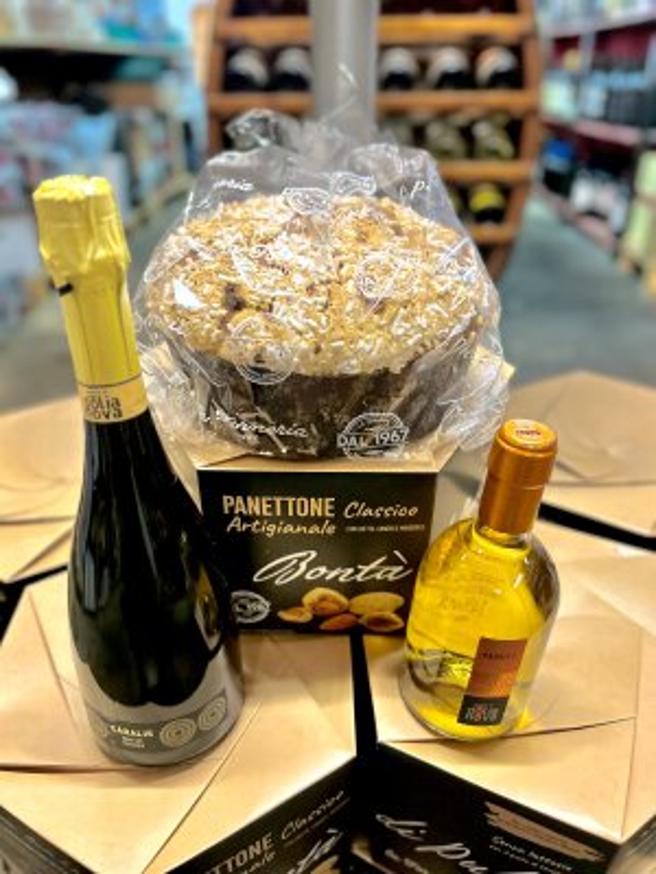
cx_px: 328
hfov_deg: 53.1
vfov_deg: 67.3
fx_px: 657
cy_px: 437
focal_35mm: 26
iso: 400
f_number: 1.5
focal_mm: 5.7
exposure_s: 1/50
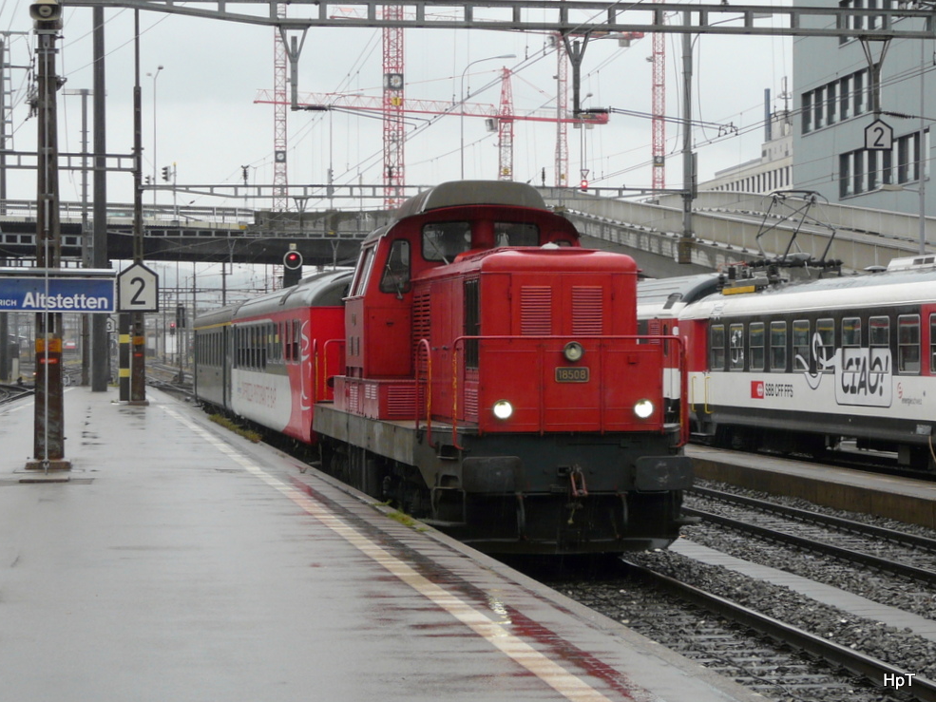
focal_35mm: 68
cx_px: 463
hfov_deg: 28.6
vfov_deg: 21.6
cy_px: 352
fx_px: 1839
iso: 100
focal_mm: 11.1
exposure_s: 1/100
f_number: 4
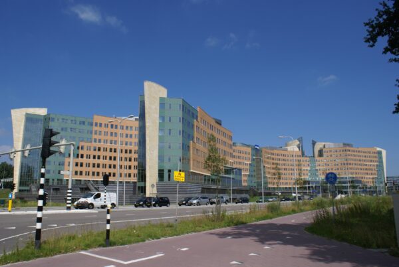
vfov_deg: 48.1
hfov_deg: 67.3
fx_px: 300
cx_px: 200
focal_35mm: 27
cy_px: 134
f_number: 10
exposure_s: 1/320
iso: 100
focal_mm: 18
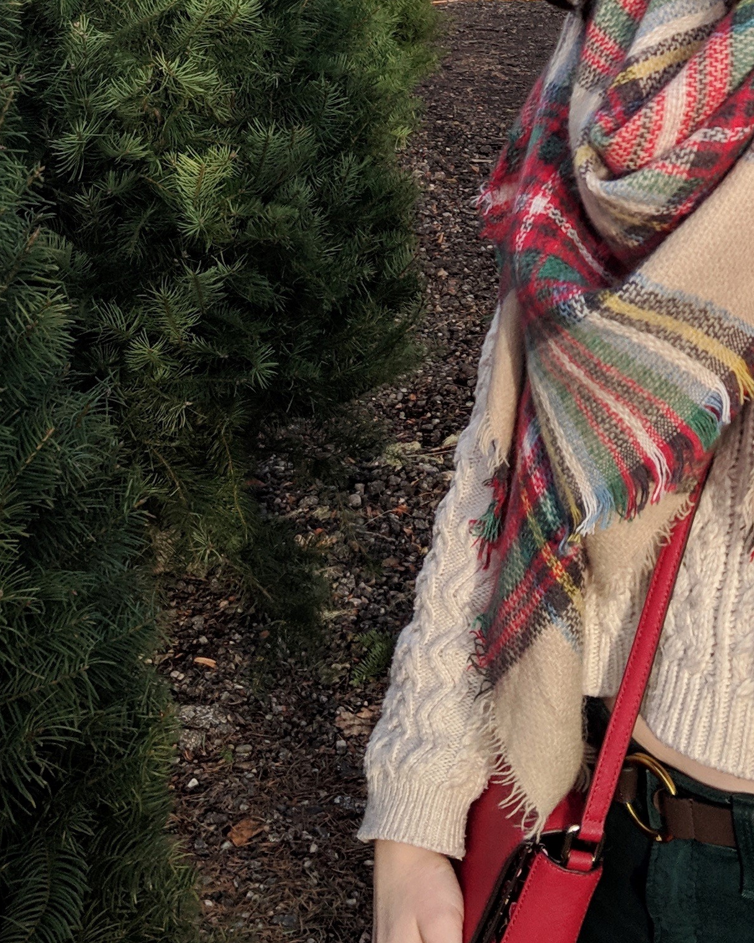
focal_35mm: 70
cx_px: 553
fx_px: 1953
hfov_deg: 21.7
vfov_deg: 25.7
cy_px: -11
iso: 53
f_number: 1.8
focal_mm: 4.44
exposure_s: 1/1672
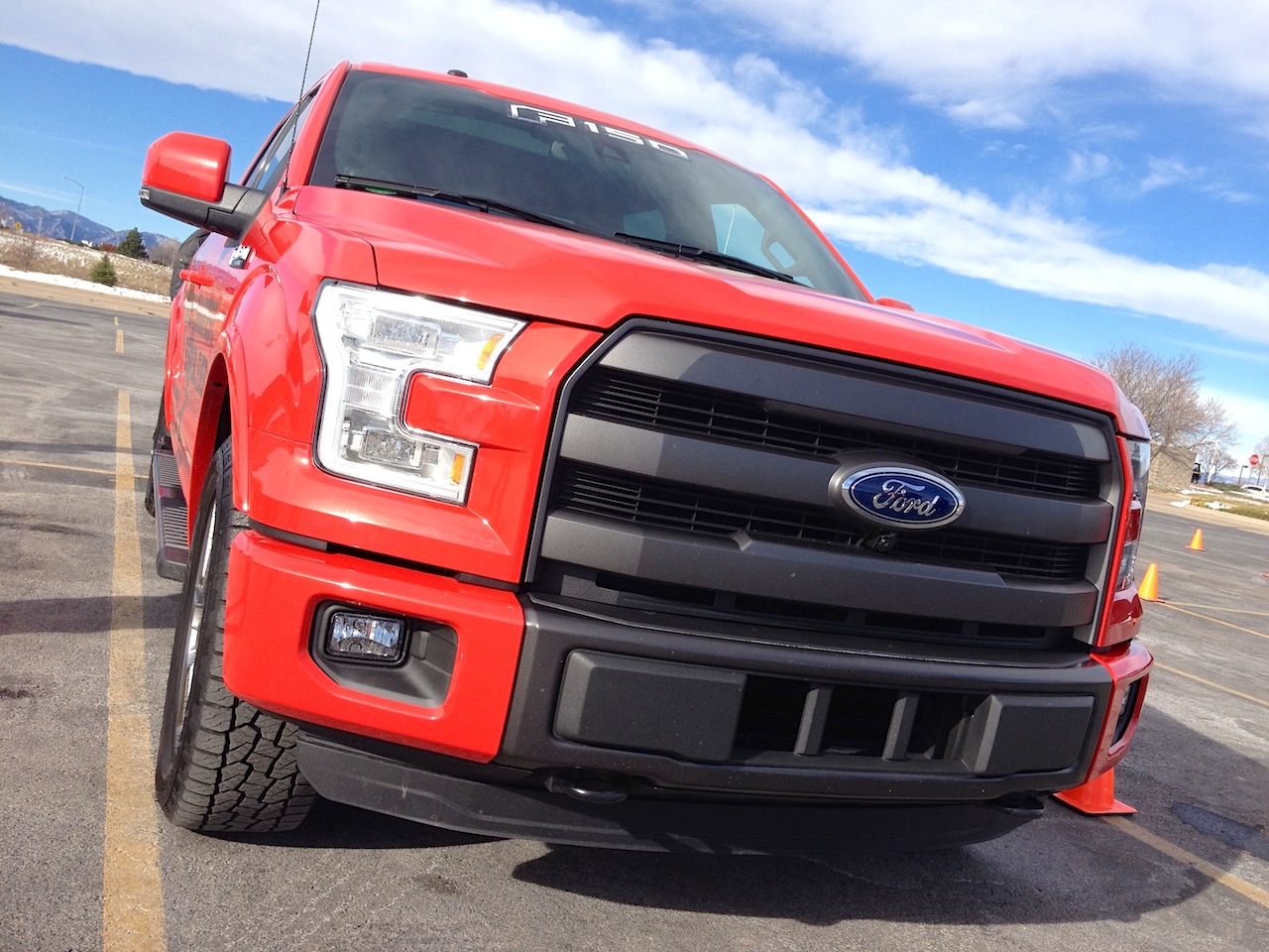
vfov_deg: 40.7
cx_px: 634
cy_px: 476
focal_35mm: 35
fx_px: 1283
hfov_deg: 52.6
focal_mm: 4.28
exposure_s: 1/1126
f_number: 2.4
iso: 50
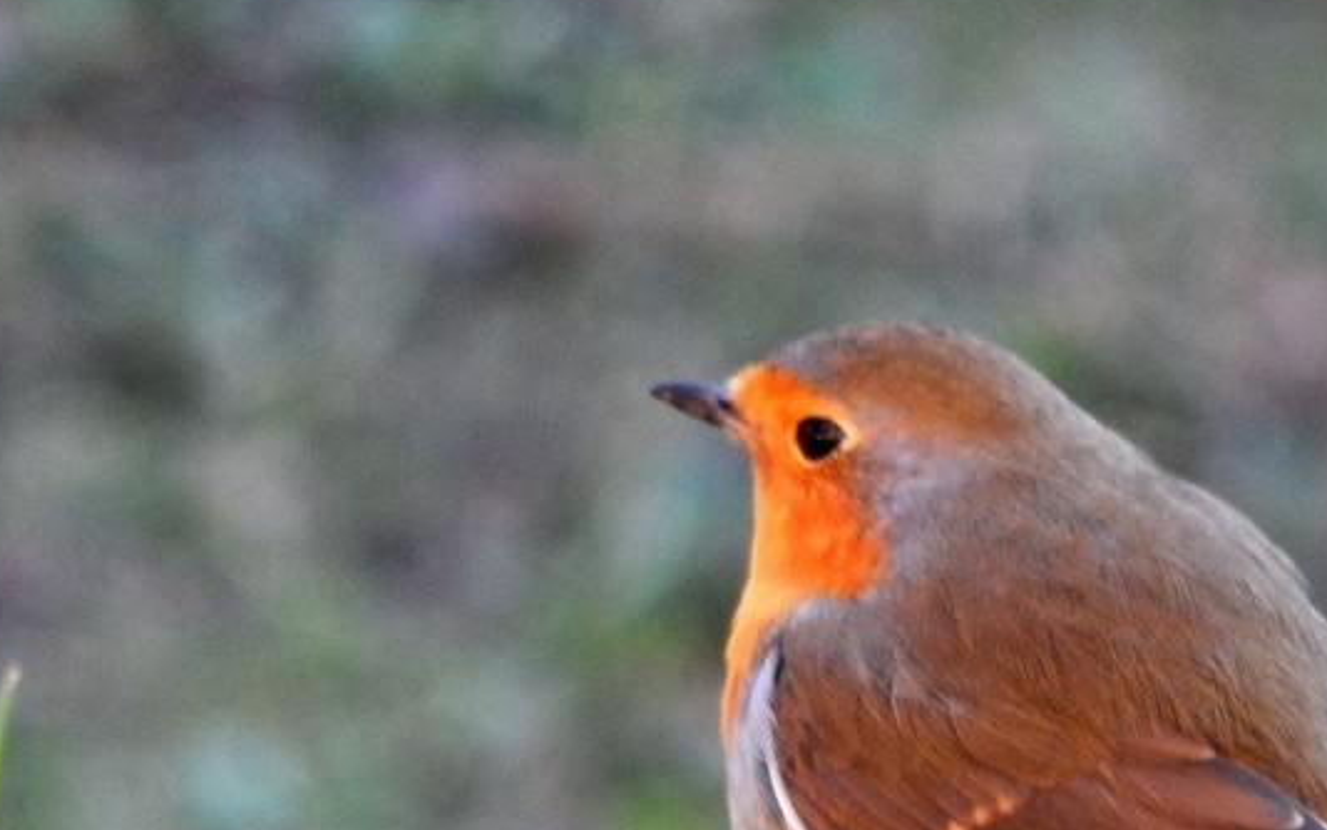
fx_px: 38741
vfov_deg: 1.2
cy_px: 629
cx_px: 917
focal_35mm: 1071
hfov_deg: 2.0
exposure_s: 1/100
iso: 400
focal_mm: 120
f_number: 5.8
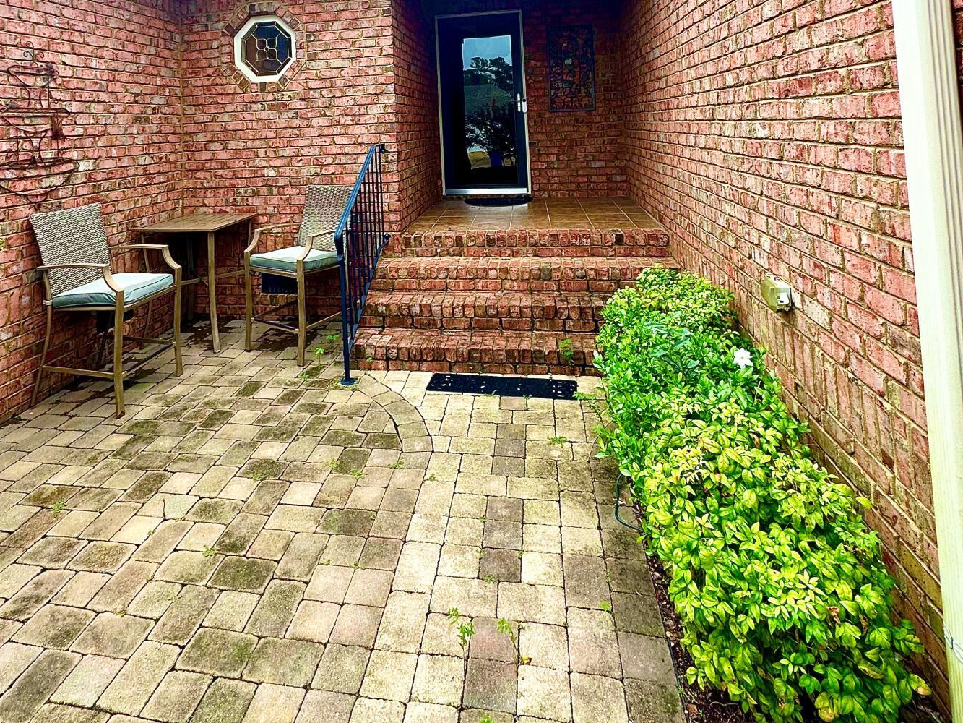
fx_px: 584
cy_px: 98
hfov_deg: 78.6
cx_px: 423
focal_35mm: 21
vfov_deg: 56.4
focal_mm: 2.22
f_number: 2.2
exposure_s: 1/99
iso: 40
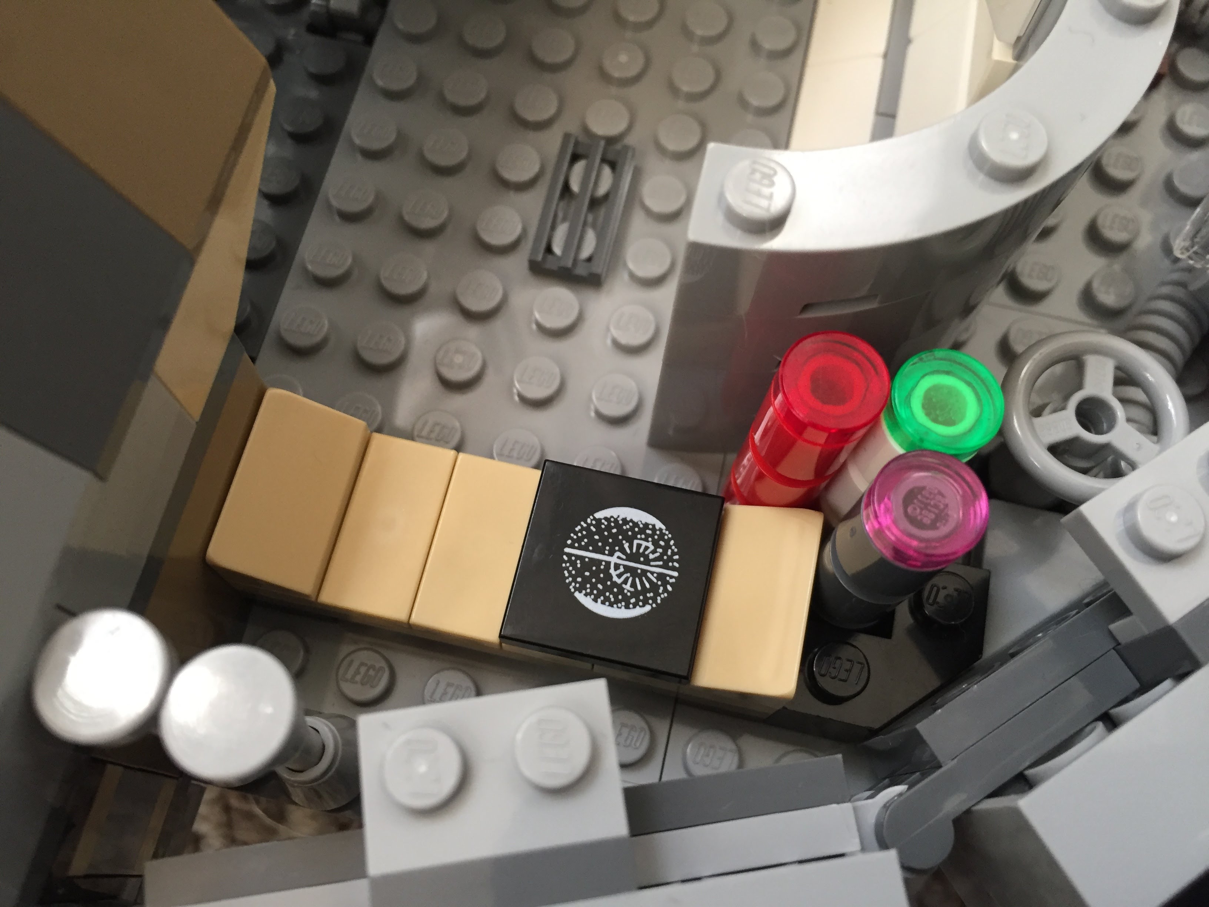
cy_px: 454
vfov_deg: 48.2
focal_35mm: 29
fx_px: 1013
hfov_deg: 61.7
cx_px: 604
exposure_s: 1/30
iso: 125
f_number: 2.2
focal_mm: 4.15
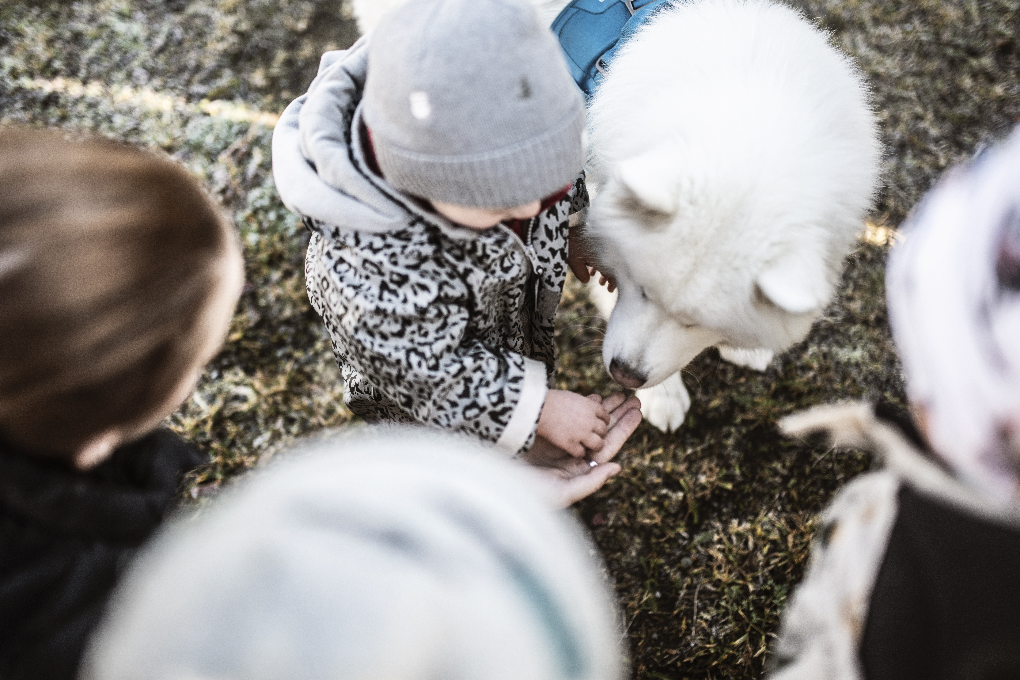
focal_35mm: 39
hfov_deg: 49.6
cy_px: 327
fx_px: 1105
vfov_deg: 34.2
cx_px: 514
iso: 250
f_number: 1.4
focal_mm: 35
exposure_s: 1/800
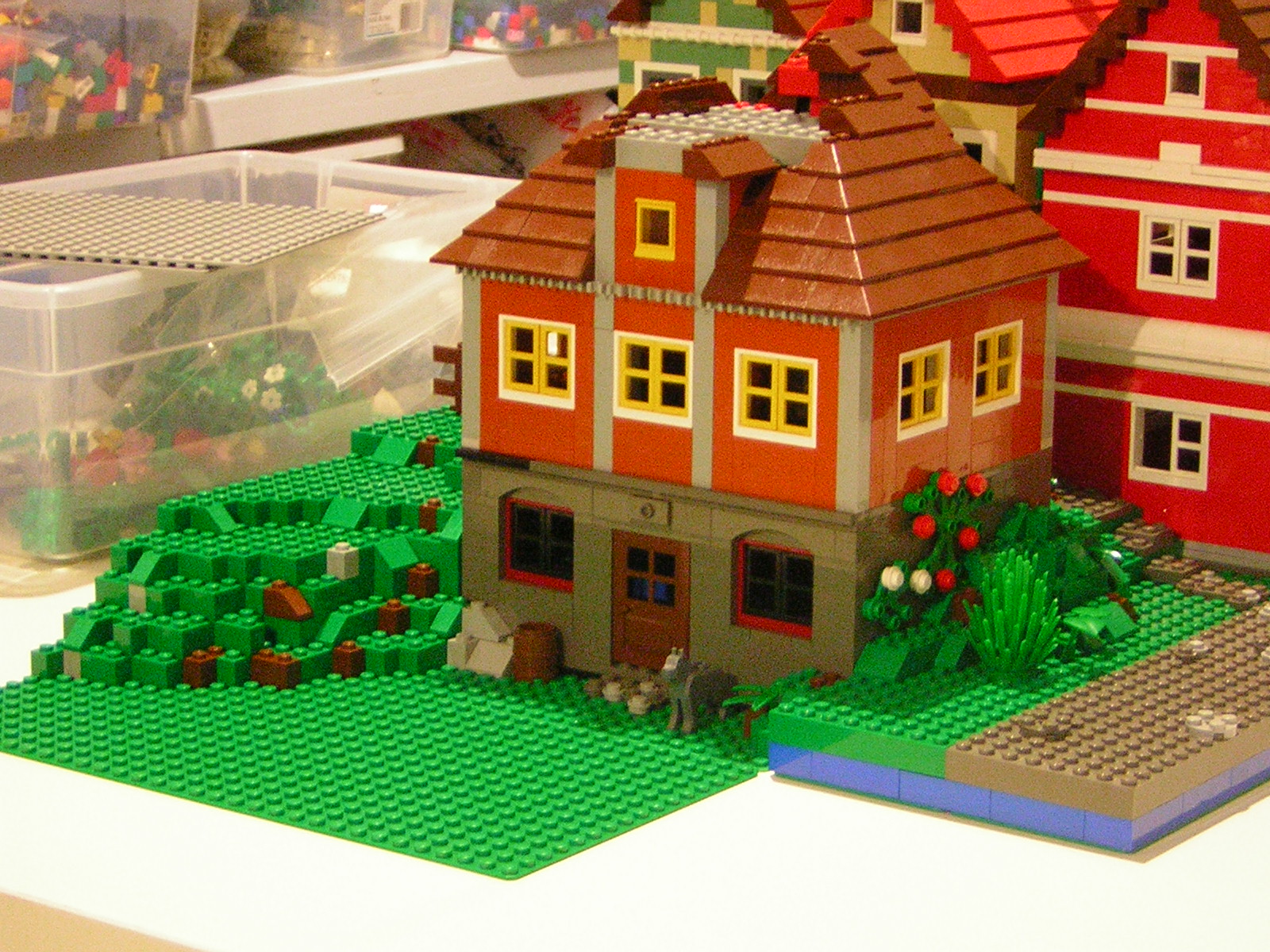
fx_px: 3559
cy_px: 476
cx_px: 635
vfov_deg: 15.2
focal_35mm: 97
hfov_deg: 20.2
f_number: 4.4
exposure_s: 1/1.3
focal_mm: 12.6
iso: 200
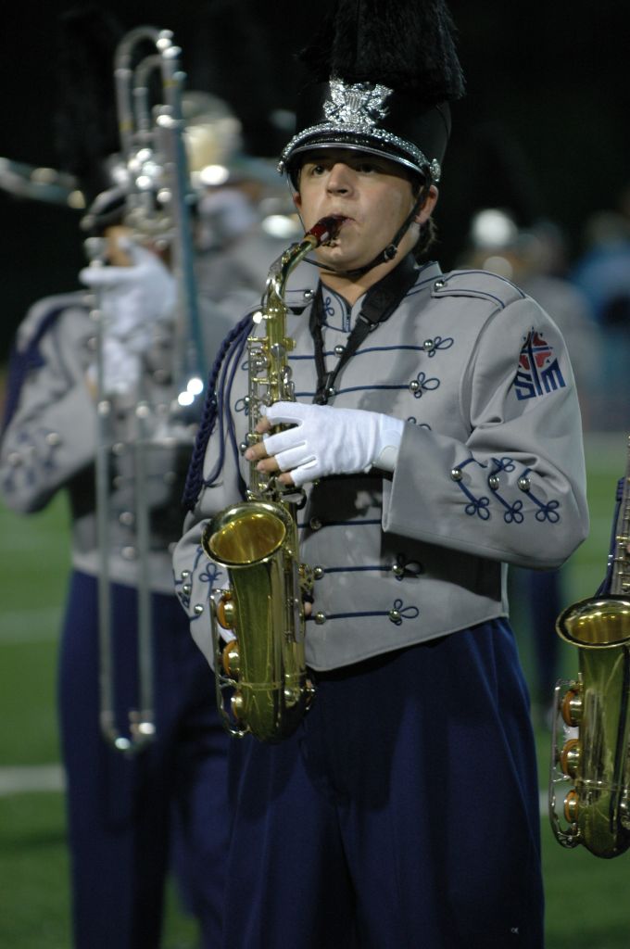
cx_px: 315
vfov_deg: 6.9
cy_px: 474
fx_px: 7896
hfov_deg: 4.6
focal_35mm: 300
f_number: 2.8
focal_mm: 200
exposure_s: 1/60
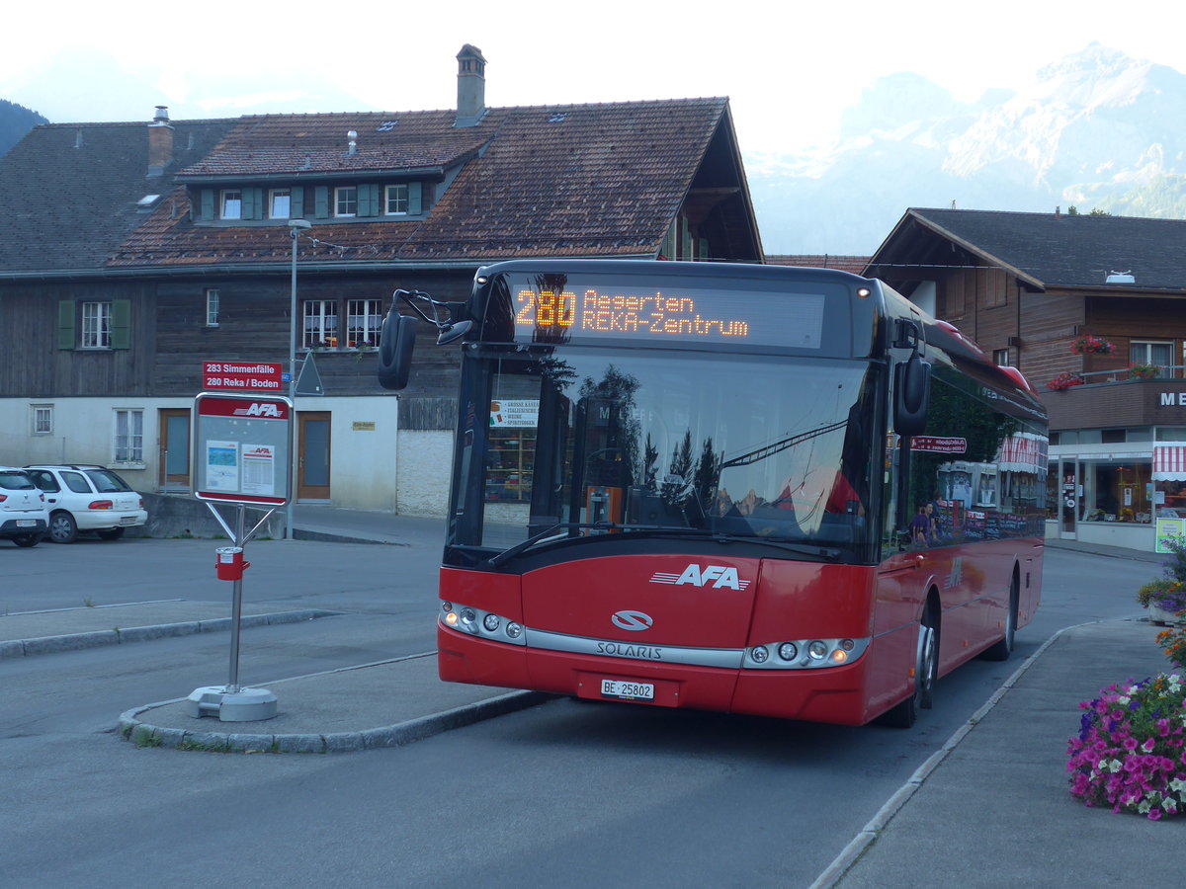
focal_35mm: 55
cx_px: 593
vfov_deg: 26.6
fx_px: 1884
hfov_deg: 34.9
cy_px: 444
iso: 80
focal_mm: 11.3
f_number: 3.4
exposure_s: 1/100
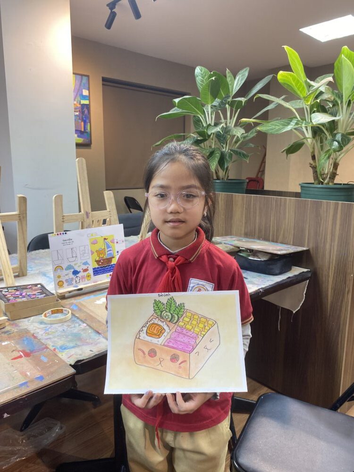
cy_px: 236
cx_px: 177
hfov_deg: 53.1
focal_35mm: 26
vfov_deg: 67.3
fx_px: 355
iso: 100
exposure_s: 1/100
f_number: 1.8
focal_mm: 4.25
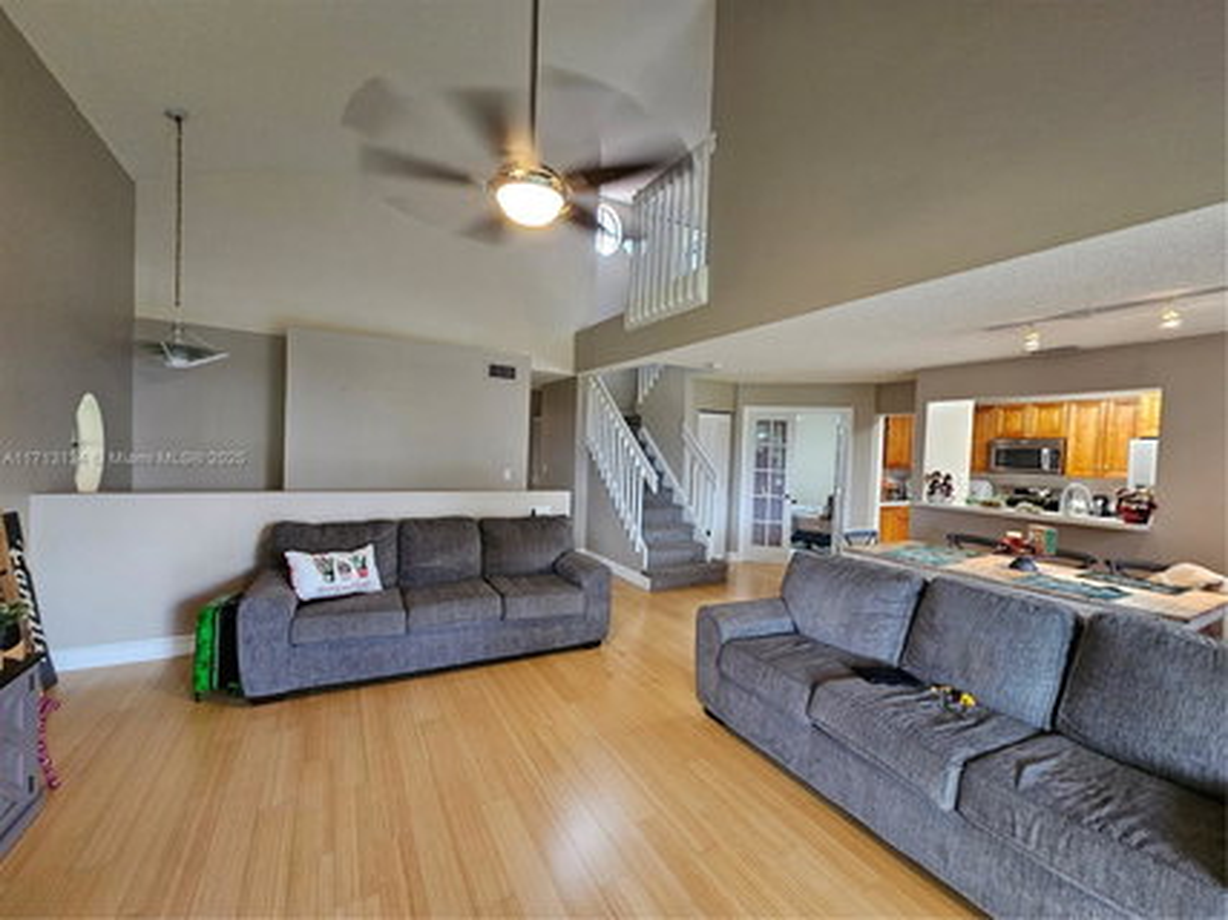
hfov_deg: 106.2
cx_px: 614
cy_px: 460
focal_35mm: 13
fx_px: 461
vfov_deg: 89.9
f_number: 2.2
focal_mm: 2.2
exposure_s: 1/30
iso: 320
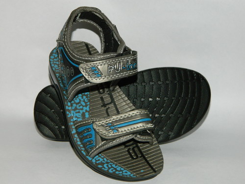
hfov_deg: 27.8
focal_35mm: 70
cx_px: 122
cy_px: 92
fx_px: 495
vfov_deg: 21.0
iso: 200
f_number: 4
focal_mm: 12.6
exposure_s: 1/50
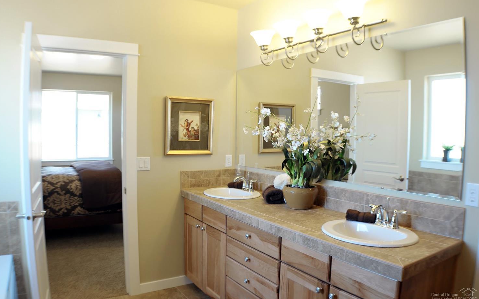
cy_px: 148
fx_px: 444
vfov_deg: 37.3
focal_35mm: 34
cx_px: 238
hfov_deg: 56.7
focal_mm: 22
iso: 200
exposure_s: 1/25
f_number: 3.5
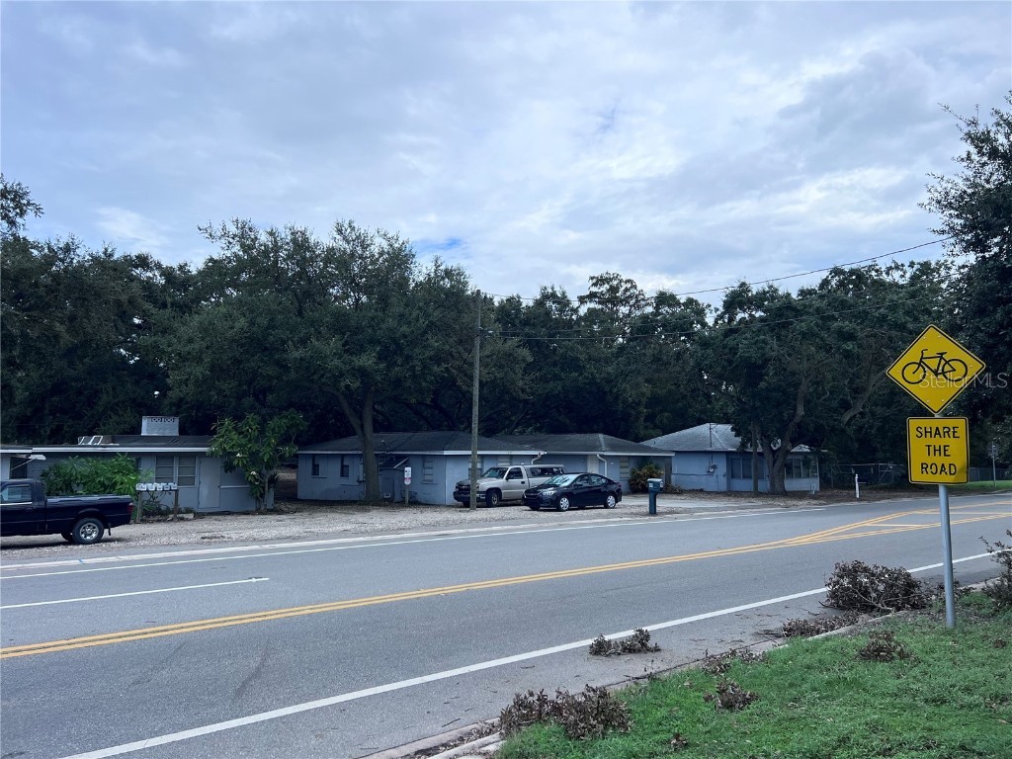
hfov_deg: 67.3
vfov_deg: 53.1
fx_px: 760
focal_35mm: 26
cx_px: 506
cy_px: 380
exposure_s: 1/4831
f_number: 1.5
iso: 50
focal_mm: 5.7
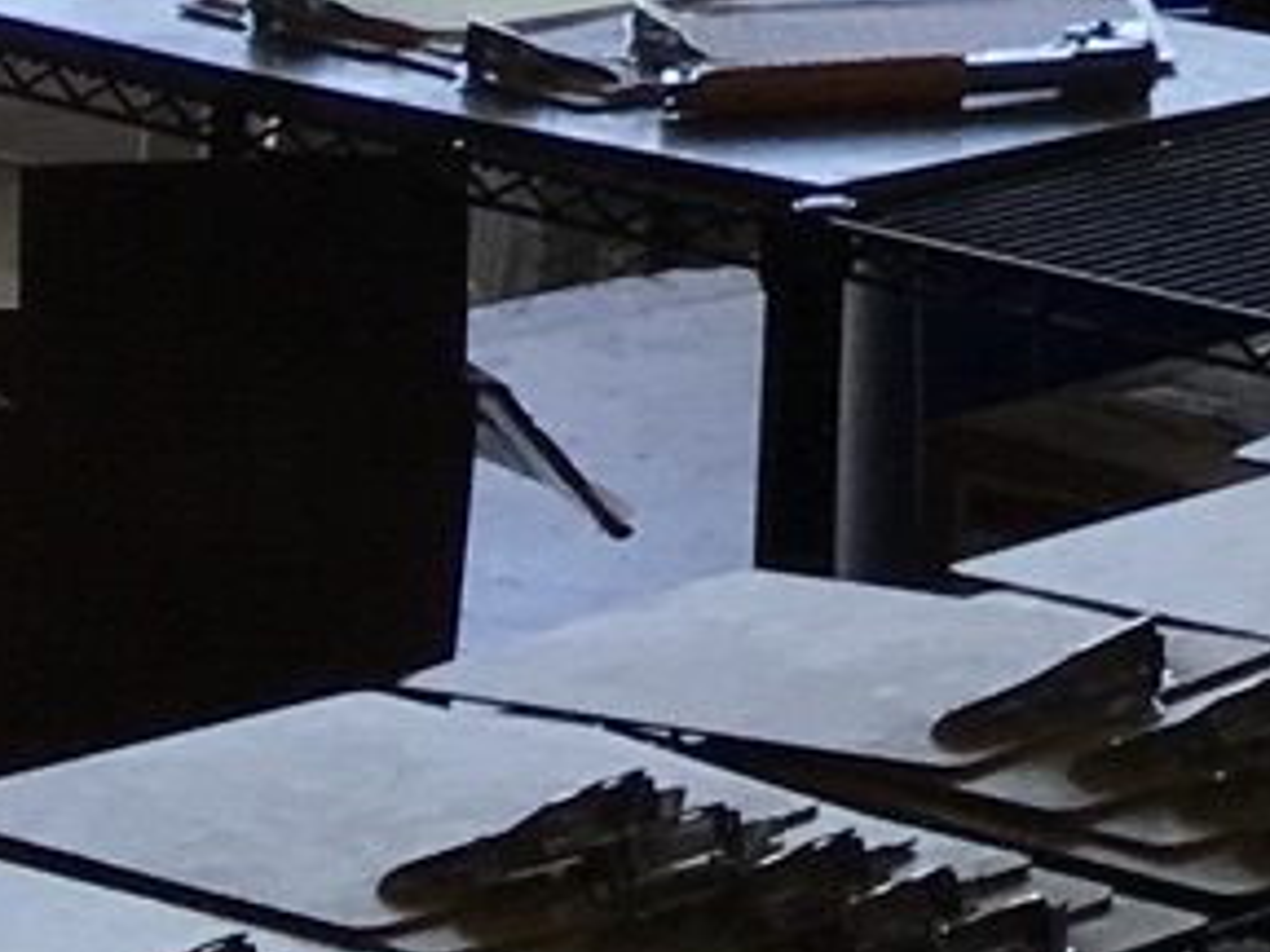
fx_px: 7558
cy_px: -1626
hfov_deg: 8.4
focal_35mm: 206
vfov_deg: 6.7
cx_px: 3572
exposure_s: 1/236
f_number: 2.2
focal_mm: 4.15
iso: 25
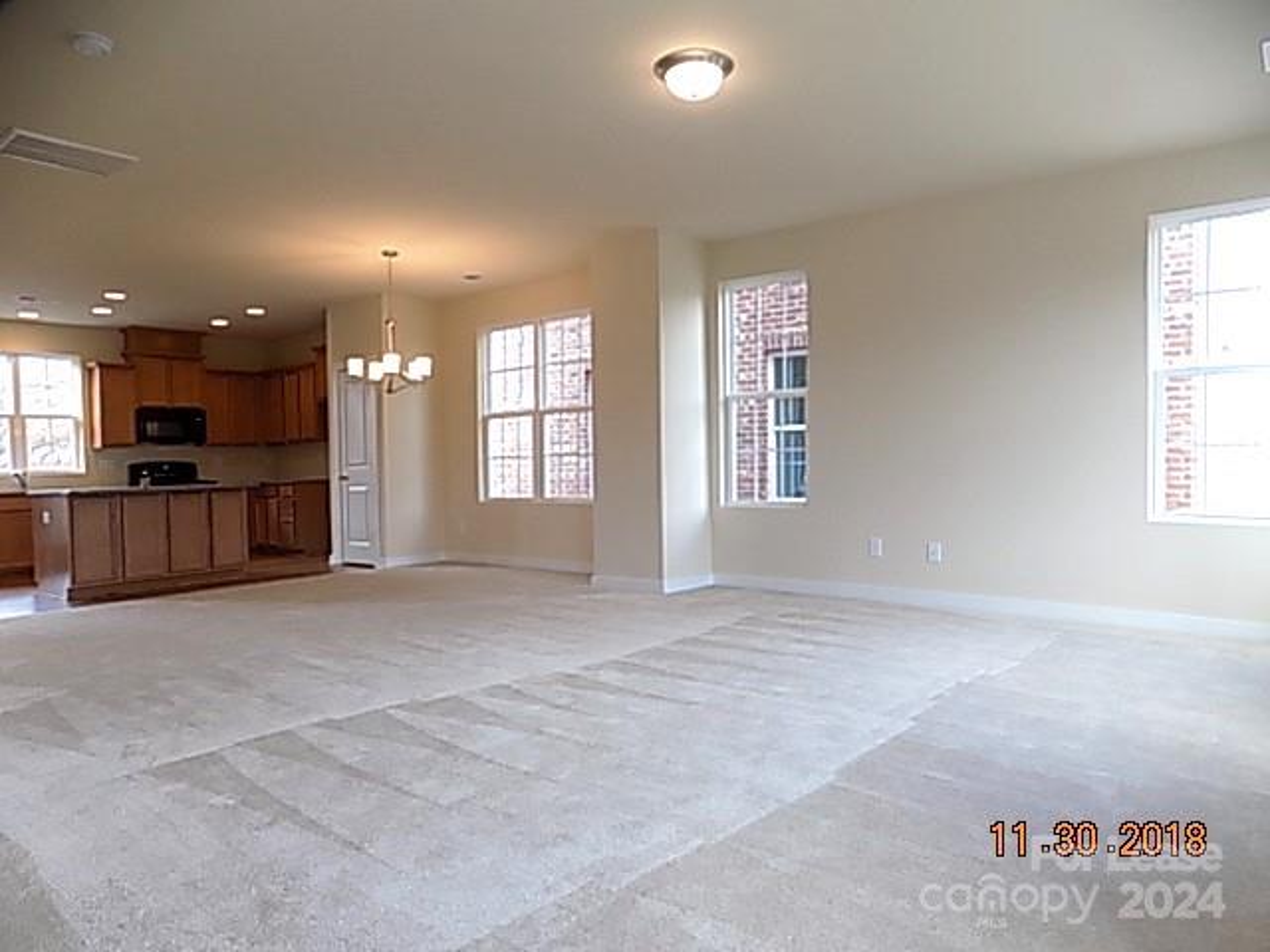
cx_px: 635
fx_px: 844
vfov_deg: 58.9
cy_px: 476
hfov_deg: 73.9
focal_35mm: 23
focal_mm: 4
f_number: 3.1
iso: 80
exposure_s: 1/30
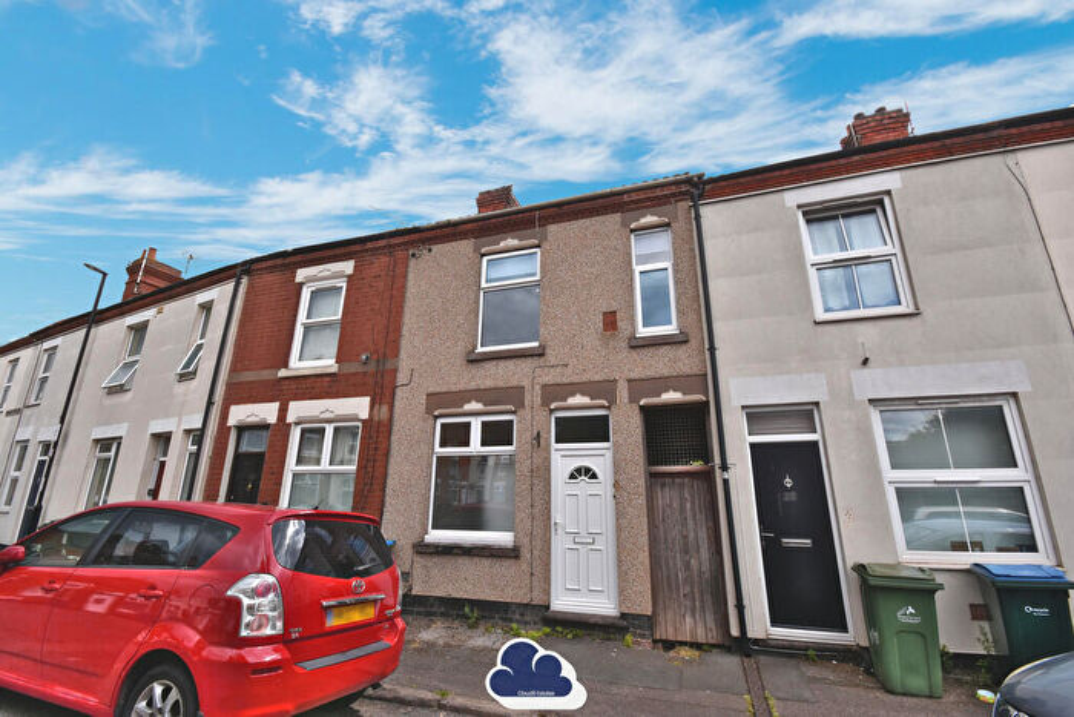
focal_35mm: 15
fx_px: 448
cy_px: 358
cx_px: 537
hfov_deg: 100.4
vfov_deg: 77.4
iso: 250
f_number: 8
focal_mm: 10
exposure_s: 1/500
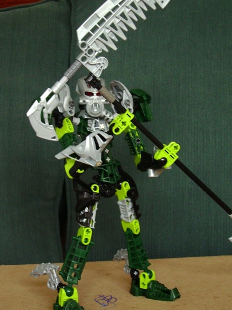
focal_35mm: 82
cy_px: 136
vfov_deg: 23.8
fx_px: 734
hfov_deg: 18.0
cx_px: 113
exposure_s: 1/60
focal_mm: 11
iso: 50
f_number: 3.6
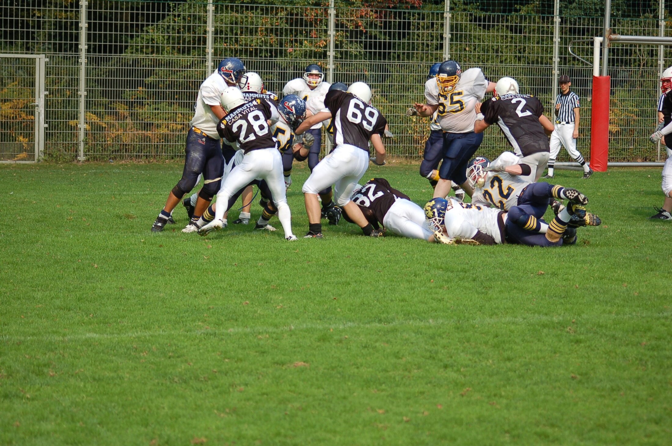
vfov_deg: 11.1
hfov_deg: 16.7
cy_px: 223
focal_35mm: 123
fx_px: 2292
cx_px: 336
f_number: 4.5
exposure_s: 1/1000
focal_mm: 82
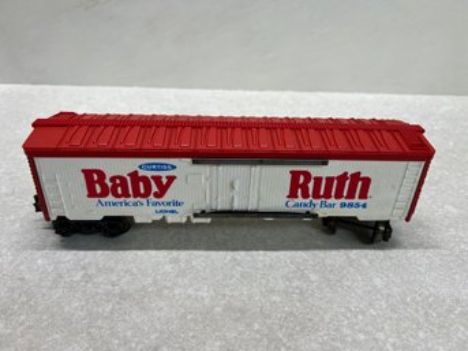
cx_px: 234
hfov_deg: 67.3
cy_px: 176
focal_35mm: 26
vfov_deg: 53.0
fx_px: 351
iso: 40
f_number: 1.5
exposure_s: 1/120
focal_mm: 5.7
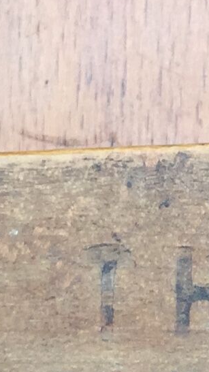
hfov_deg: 6.2
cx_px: 427
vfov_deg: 11.4
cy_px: 276
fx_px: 1863
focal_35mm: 189
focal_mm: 4.15
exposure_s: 1/100
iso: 40
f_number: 2.2
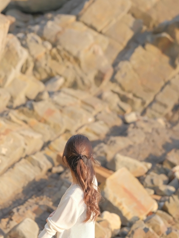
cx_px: 80
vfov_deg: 8.6
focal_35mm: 230
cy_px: 96
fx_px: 1584
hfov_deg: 6.5
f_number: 2
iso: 200
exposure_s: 1/1000
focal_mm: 110
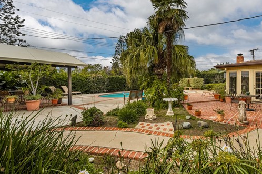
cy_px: 81
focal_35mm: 18
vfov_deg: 67.2
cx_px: 156
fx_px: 131
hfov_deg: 89.0
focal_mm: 14
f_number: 9
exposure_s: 1/320
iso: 100
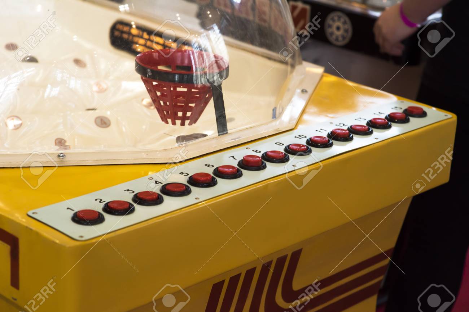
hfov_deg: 23.9
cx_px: 234
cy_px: 156
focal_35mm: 85
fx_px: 1107
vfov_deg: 16.1
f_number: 5.6
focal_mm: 85
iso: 500
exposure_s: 1/200
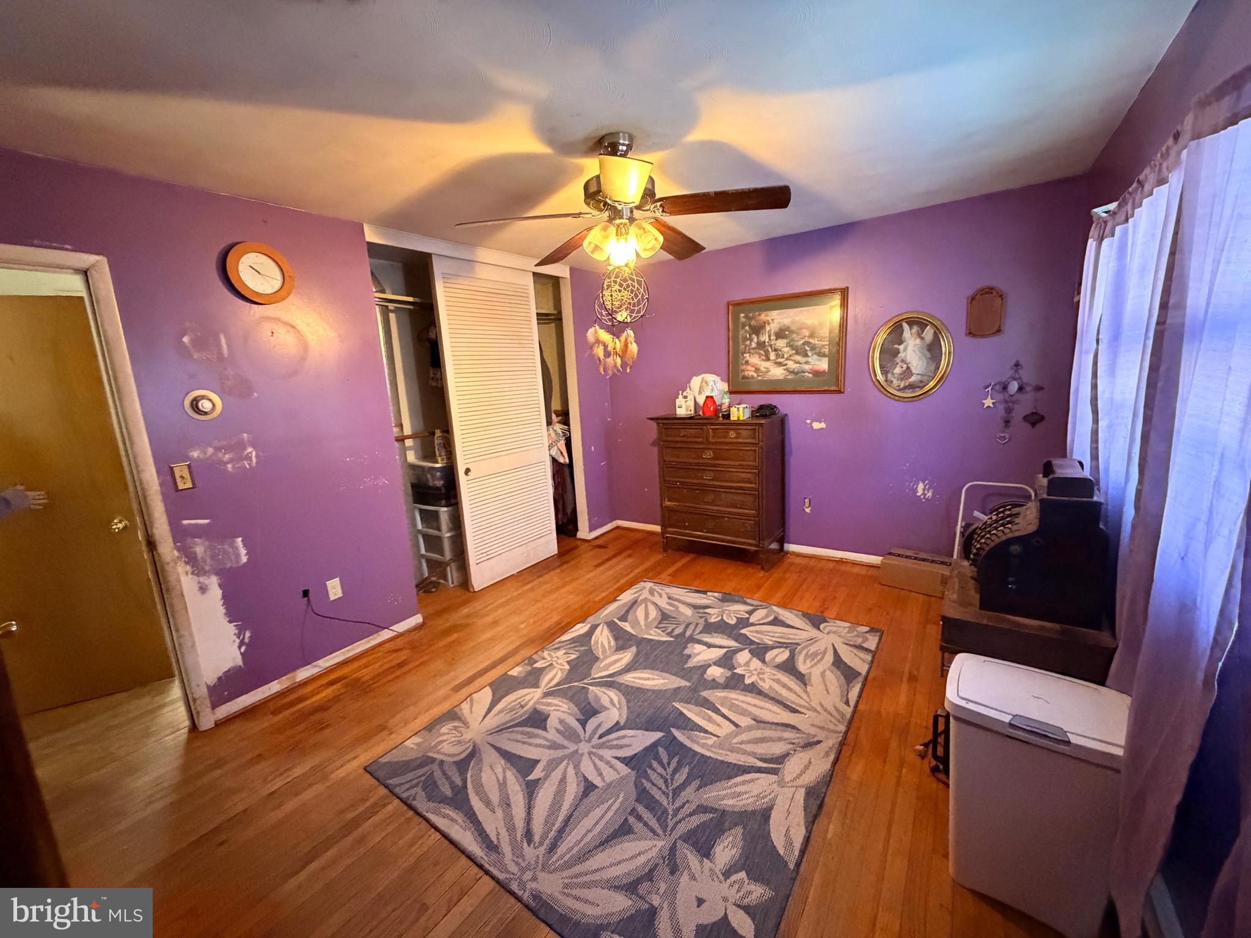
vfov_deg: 85.7
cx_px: 626
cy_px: 469
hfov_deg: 102.1
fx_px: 506
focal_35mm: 14
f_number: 2.2
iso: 1250
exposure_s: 1/60
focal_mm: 2.22
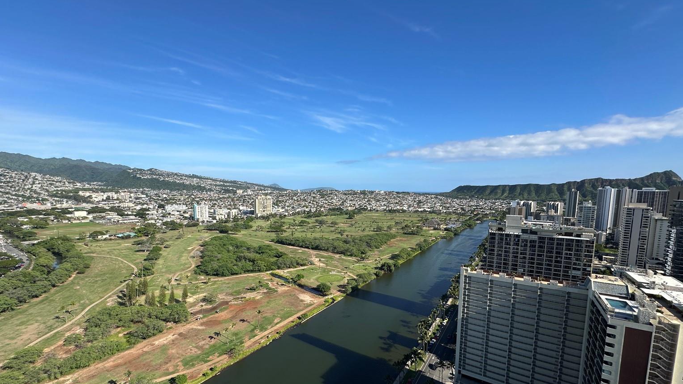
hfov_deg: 99.3
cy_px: 221
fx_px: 290
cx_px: 329
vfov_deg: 66.7
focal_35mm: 16
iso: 50
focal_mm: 2.22
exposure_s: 1/2304
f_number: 2.2
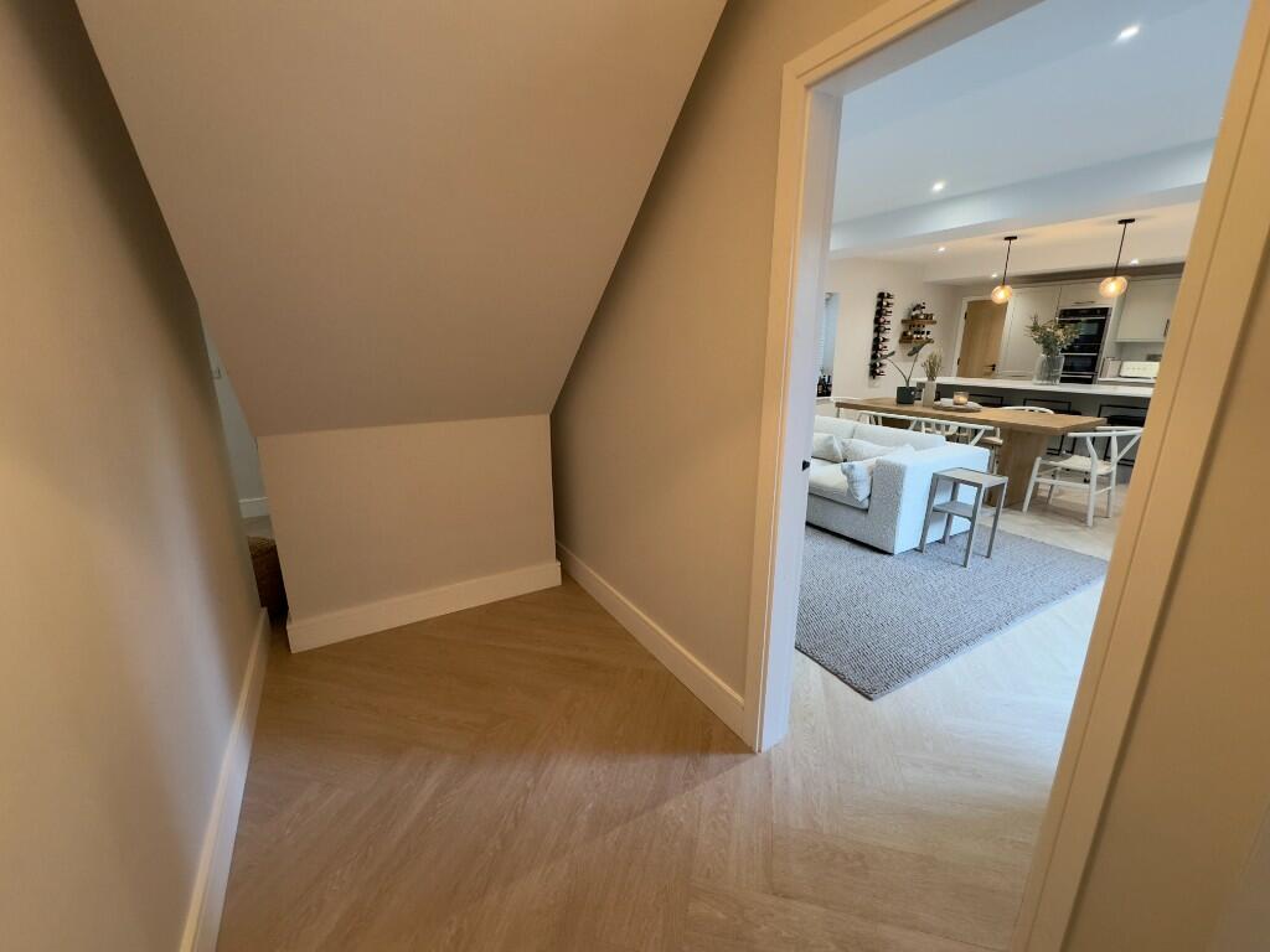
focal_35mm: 14
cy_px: 476
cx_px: 635
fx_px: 514
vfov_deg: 85.7
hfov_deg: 102.1
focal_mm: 2.22
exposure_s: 1/50
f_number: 2.2
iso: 250
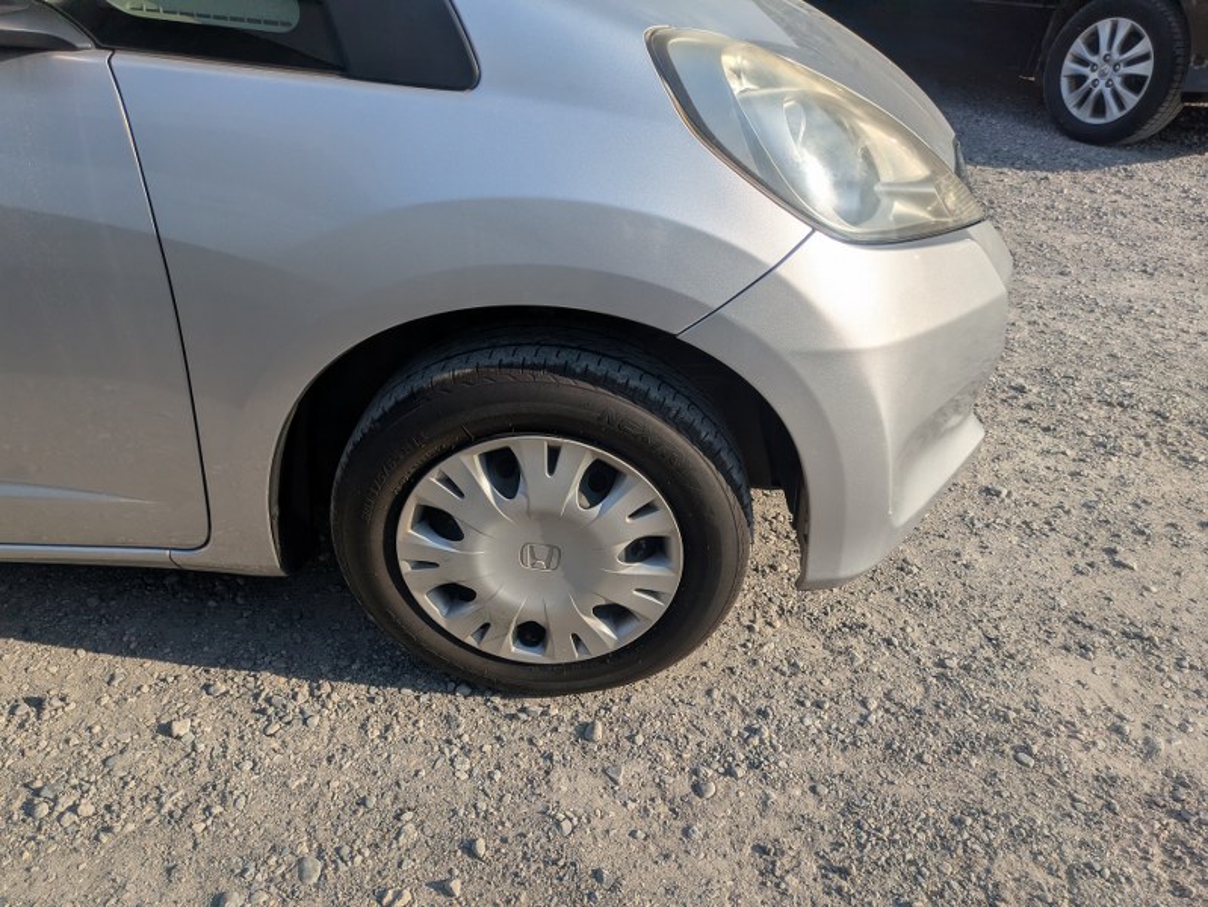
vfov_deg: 54.9
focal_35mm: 25
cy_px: 454
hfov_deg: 69.4
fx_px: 873
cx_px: 604
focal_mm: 5.43
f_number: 1.89
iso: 54
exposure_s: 1/3953
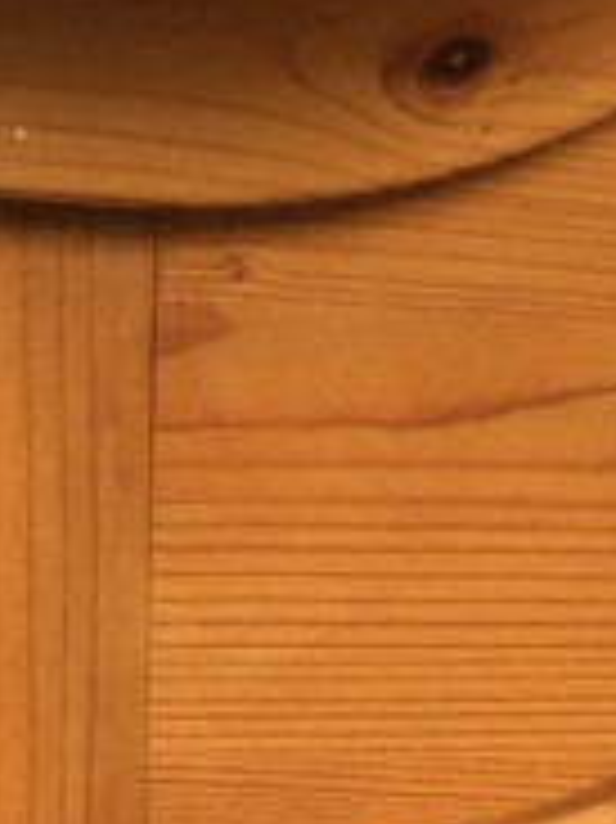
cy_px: 1290
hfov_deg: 9.7
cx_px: -306
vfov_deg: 12.6
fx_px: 3516
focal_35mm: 148
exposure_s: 1/326
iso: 25
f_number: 2.2
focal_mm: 4.15
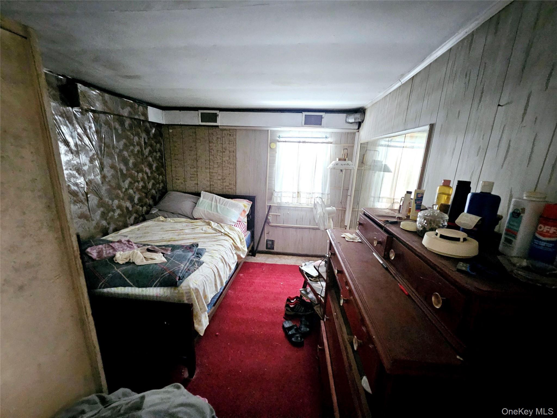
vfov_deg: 89.9
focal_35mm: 13
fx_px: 209
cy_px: 209
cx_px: 278
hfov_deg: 106.2
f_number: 2.2
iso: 640
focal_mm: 1.7
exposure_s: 1/30
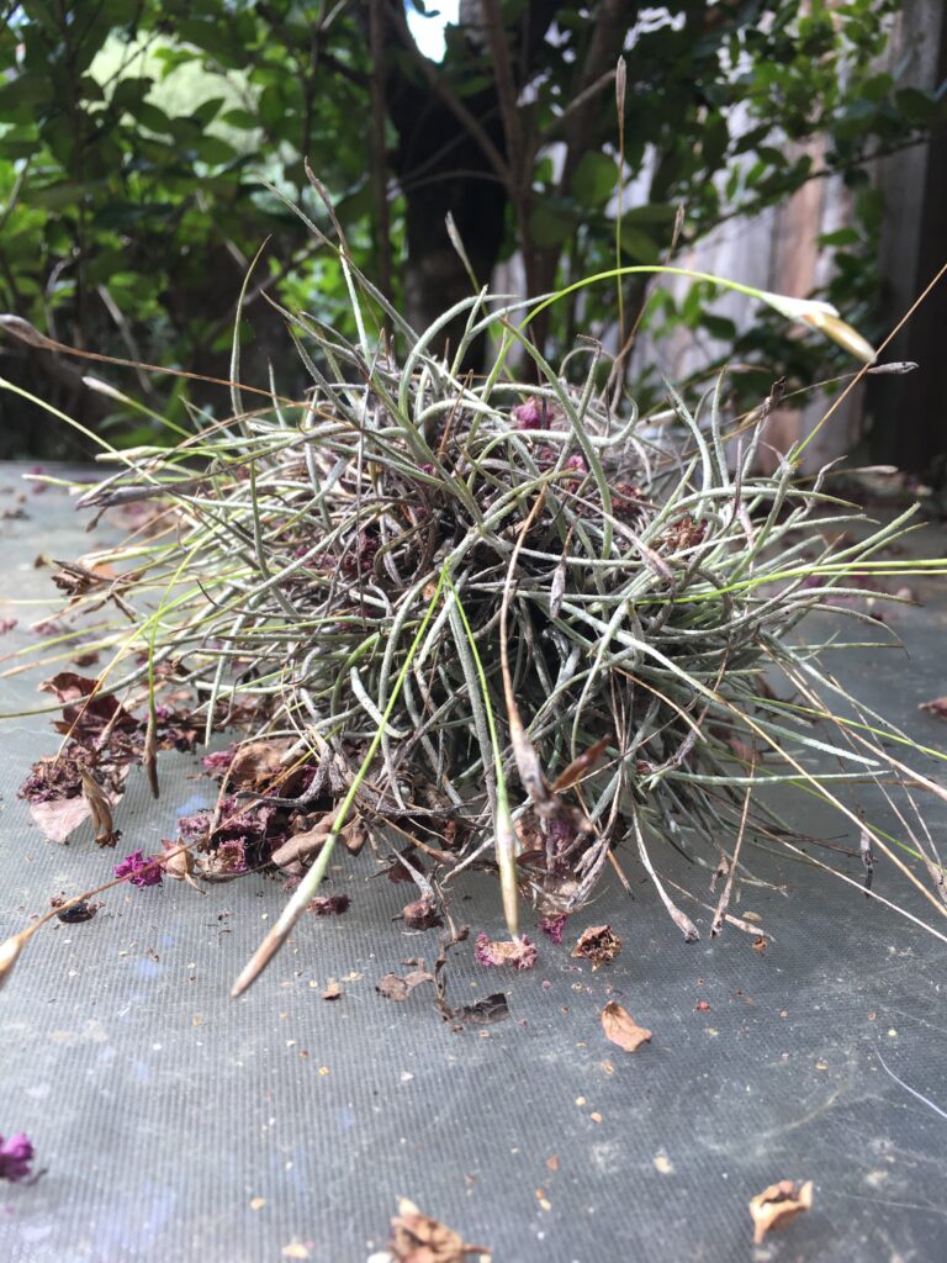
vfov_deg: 61.7
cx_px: 474
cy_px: 632
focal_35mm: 29
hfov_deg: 48.2
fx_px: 1058
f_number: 2.2
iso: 32
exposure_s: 1/120
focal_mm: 4.15
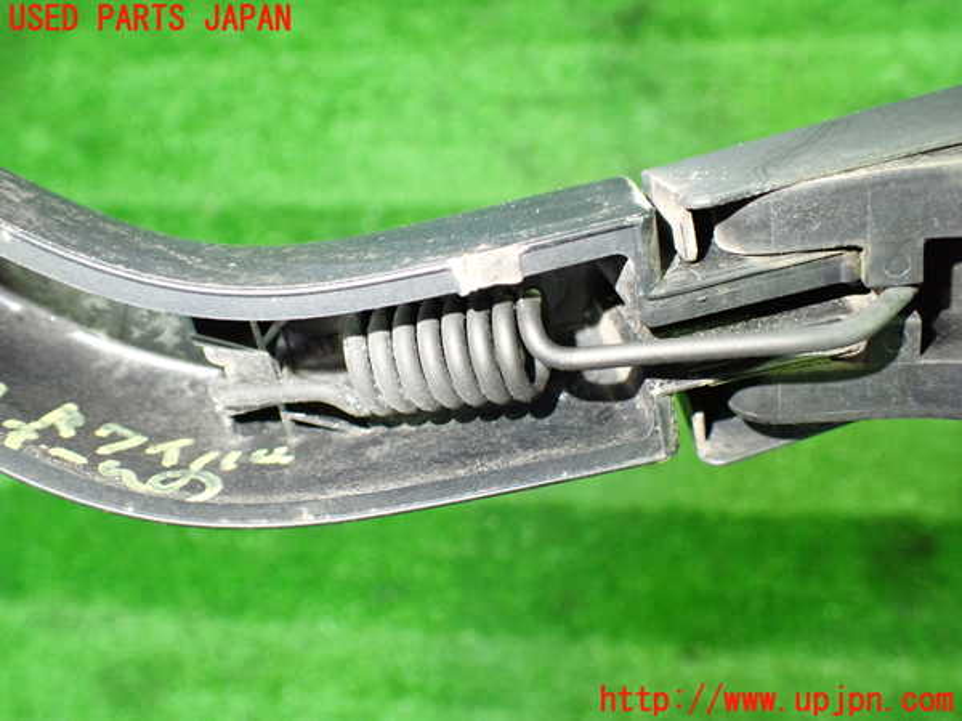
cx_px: 481
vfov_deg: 46.8
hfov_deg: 60.0
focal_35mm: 30
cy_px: 360
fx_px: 834
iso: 1000
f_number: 2.3
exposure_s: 1/30
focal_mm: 5.4
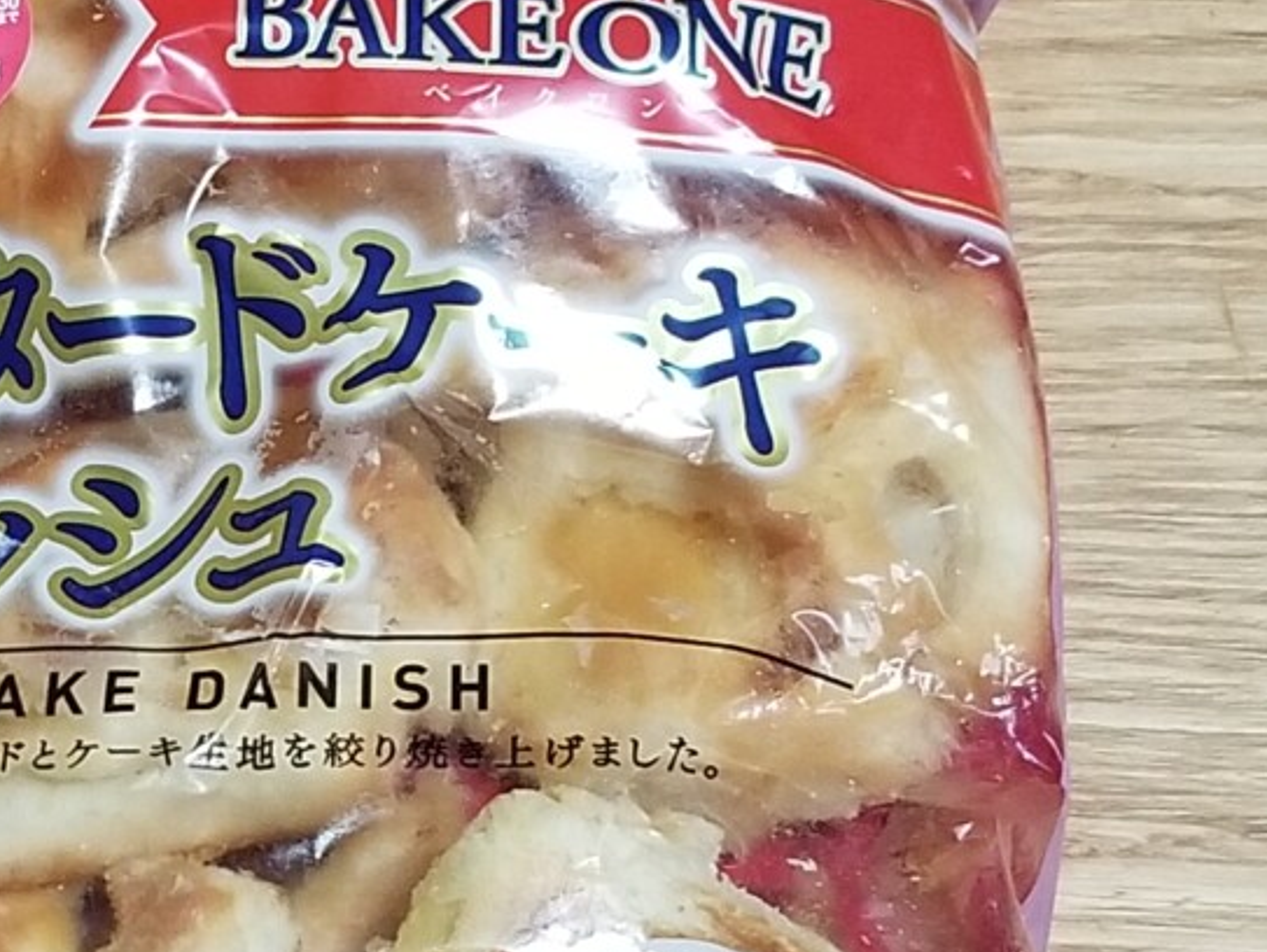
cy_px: 632
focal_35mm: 49
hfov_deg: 36.6
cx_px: 140
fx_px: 1795
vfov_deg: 29.5
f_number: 1.7
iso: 250
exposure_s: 1/25
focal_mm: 4.25
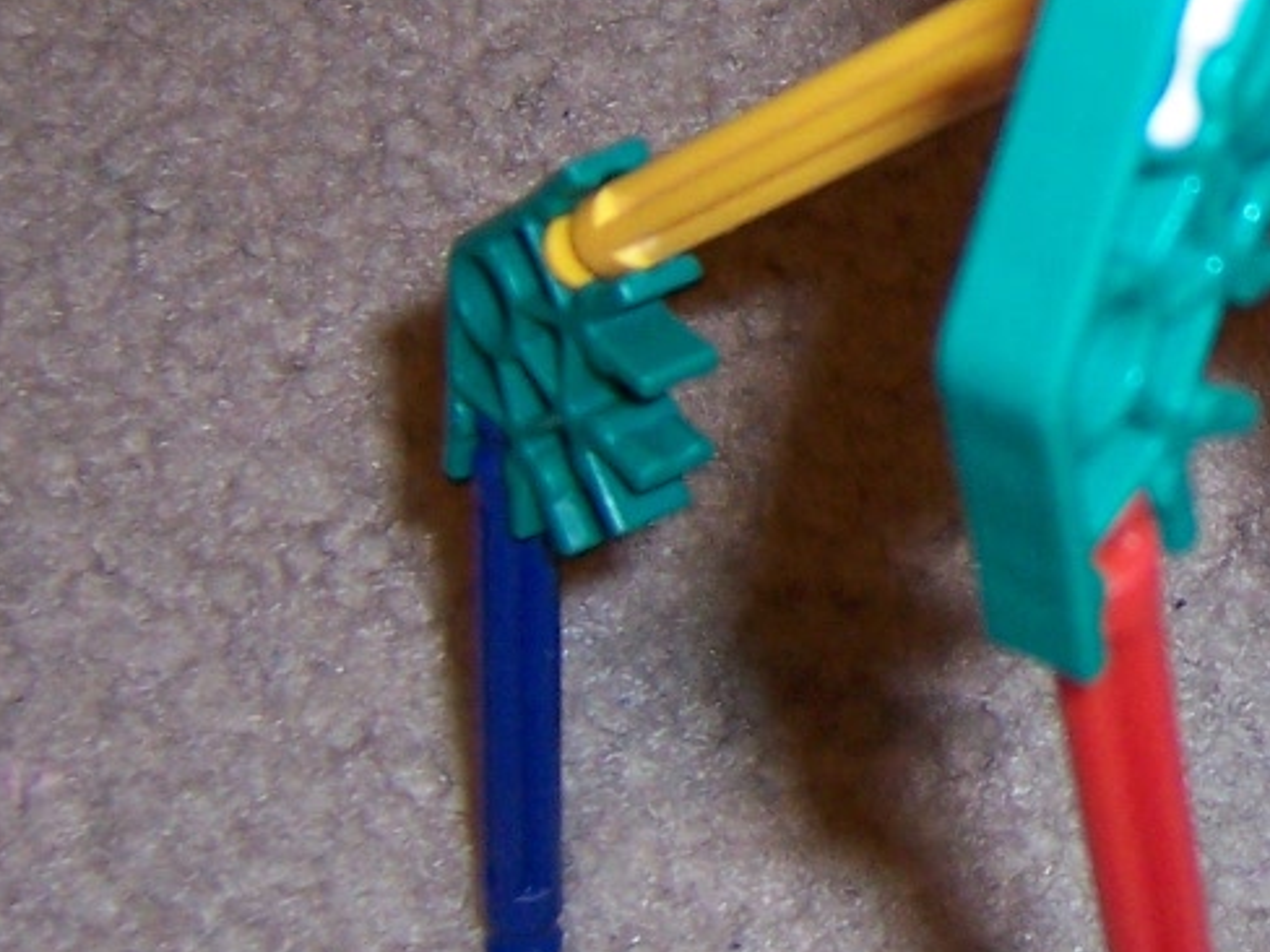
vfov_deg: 14.0
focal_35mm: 105
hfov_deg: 17.6
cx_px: 1634
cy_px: 148
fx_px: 3852
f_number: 2.8
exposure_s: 1/60
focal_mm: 5.5
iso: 140
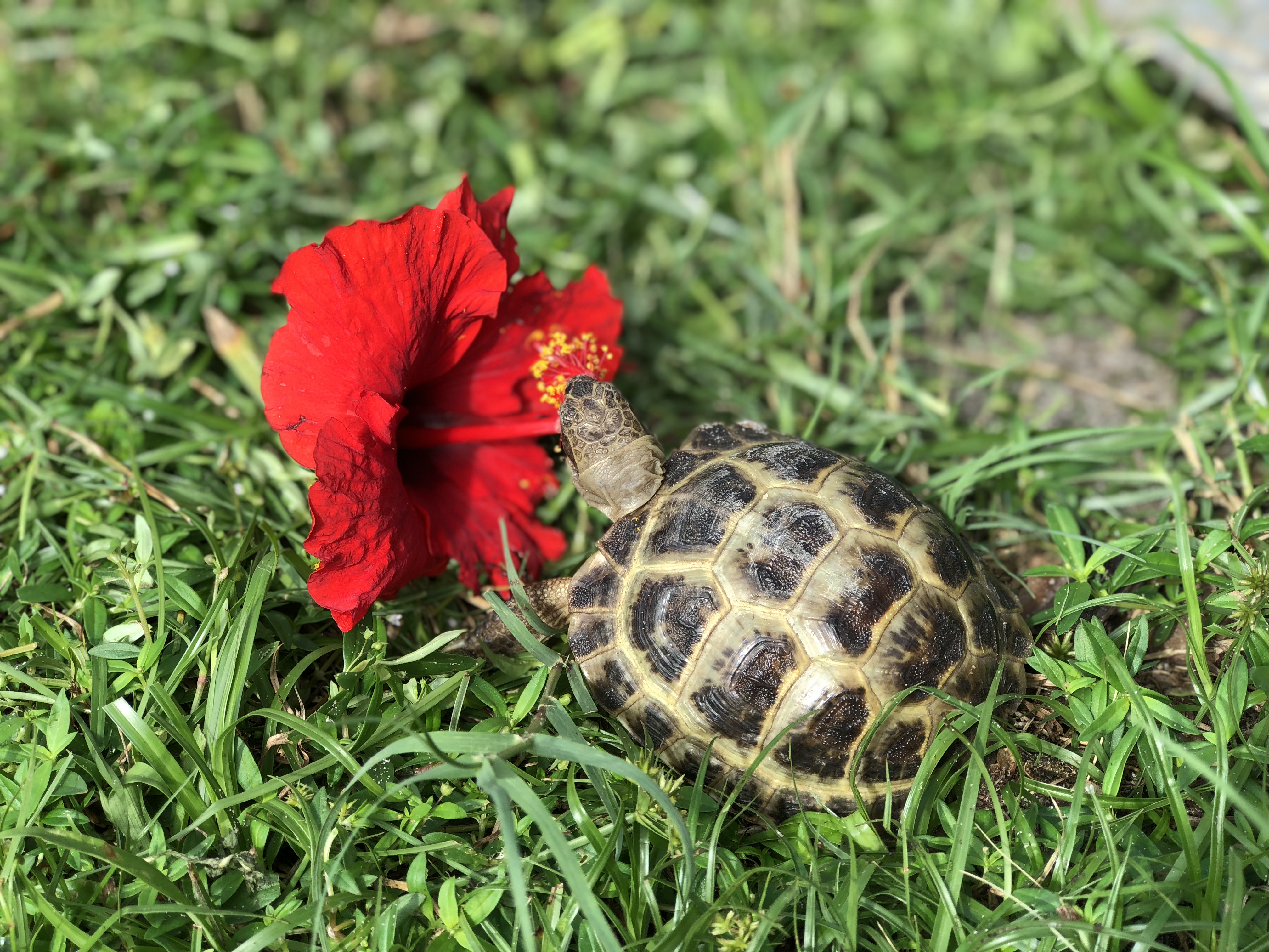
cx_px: 634
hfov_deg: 33.8
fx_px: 2090
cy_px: 476
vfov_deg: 25.7
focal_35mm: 57
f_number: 2.8
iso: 20
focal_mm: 6.6
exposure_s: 1/273
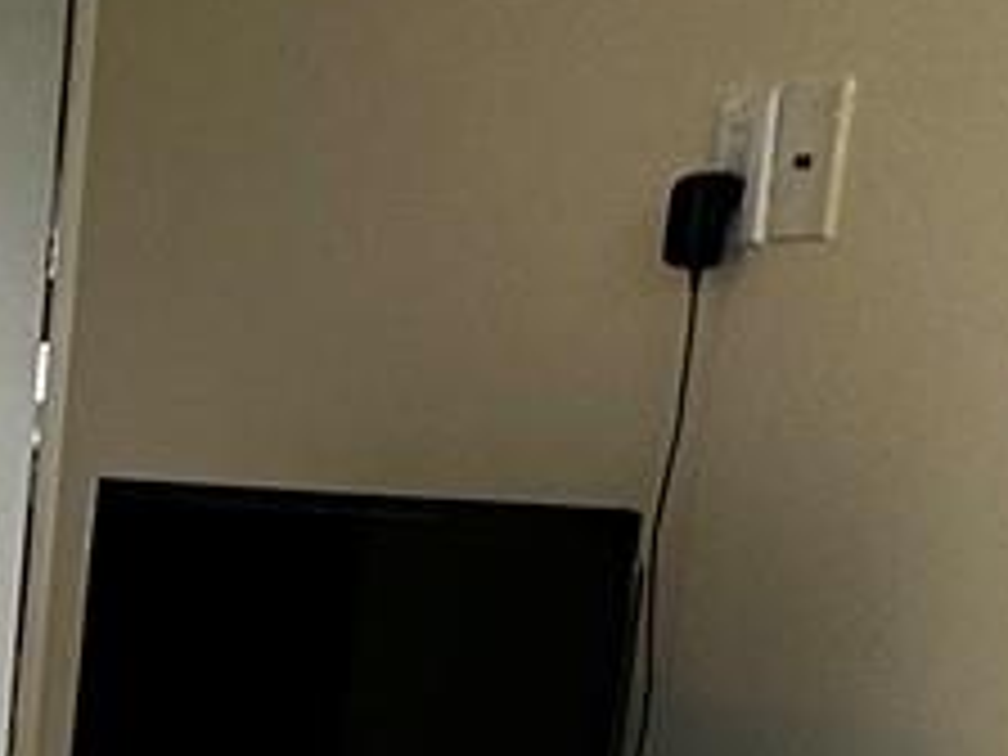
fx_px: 2912
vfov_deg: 14.1
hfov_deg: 14.9
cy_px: 1053
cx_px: -1161
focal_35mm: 100
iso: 64
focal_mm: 2.22
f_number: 2.2
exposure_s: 1/120
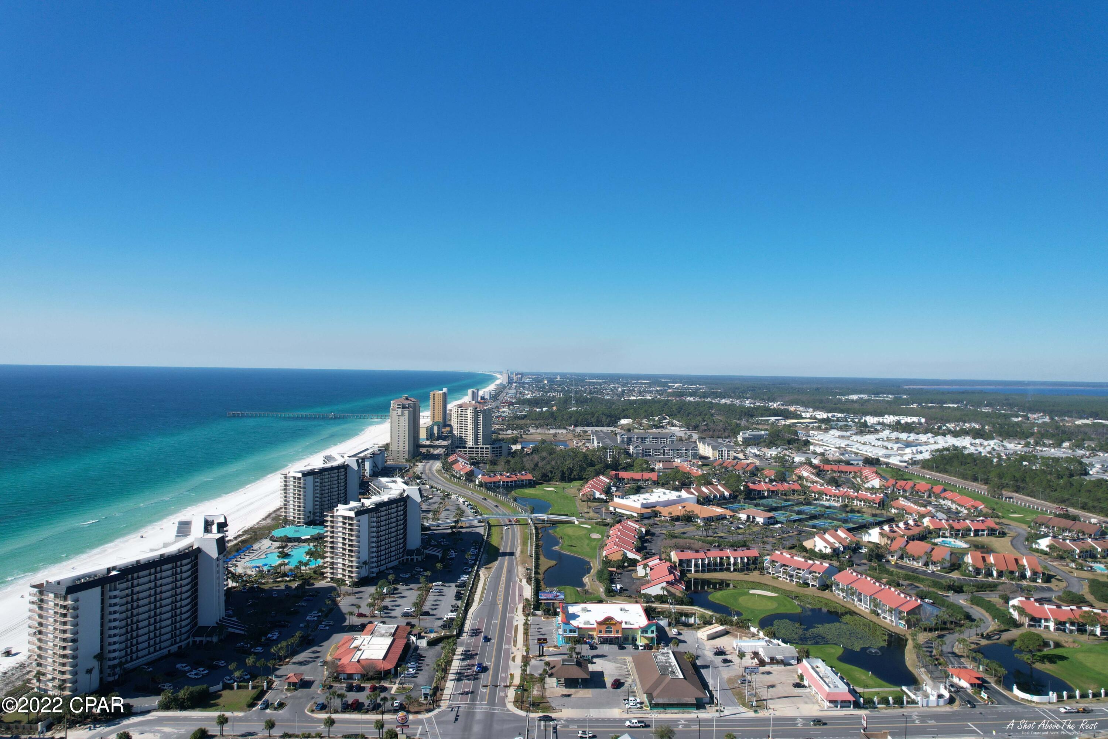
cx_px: 554
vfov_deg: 57.2
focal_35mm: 22
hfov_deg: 78.6
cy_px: 370
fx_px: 677
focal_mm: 8.38
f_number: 2.8
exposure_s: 1/2000
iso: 110
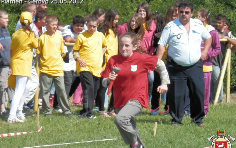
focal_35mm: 264
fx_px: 1698
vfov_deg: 5.0
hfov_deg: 7.9
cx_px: 118
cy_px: 86
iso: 80
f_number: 6.2
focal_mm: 44.4
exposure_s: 1/250
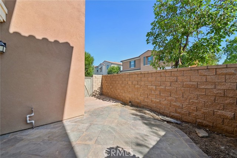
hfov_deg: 112.7
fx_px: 79
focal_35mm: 12
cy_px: 79
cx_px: 118
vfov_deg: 89.8
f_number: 22
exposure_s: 1/40
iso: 250
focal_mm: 12
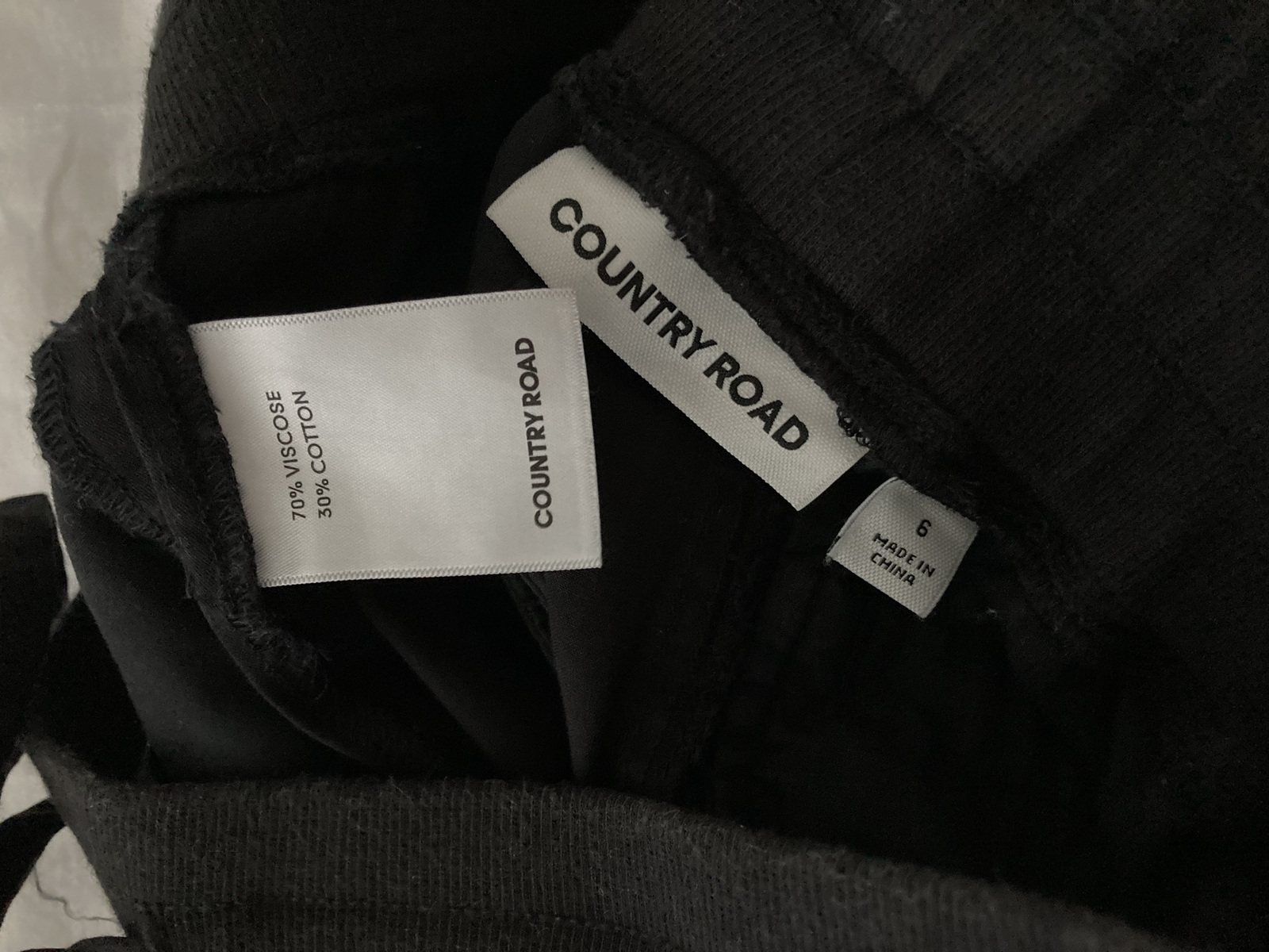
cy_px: 476
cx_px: 634
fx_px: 1026
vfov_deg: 49.7
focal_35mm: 28
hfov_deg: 63.4
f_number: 1.8
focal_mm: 3.99
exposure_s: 1/19
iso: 640
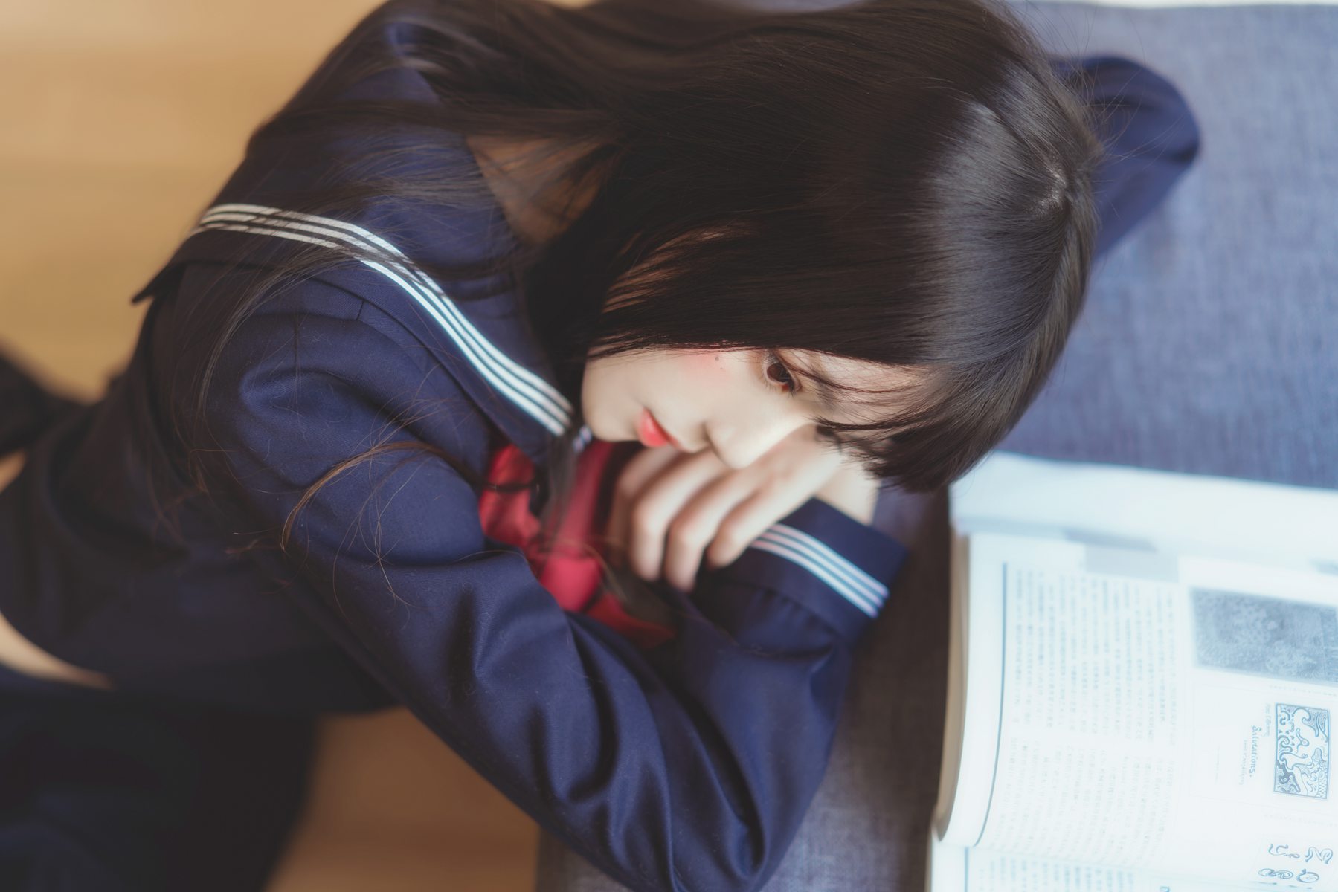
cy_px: 446
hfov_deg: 39.6
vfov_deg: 27.0
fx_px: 1859
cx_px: 669
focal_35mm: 50
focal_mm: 50
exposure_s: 1/100
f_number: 1.4
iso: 160
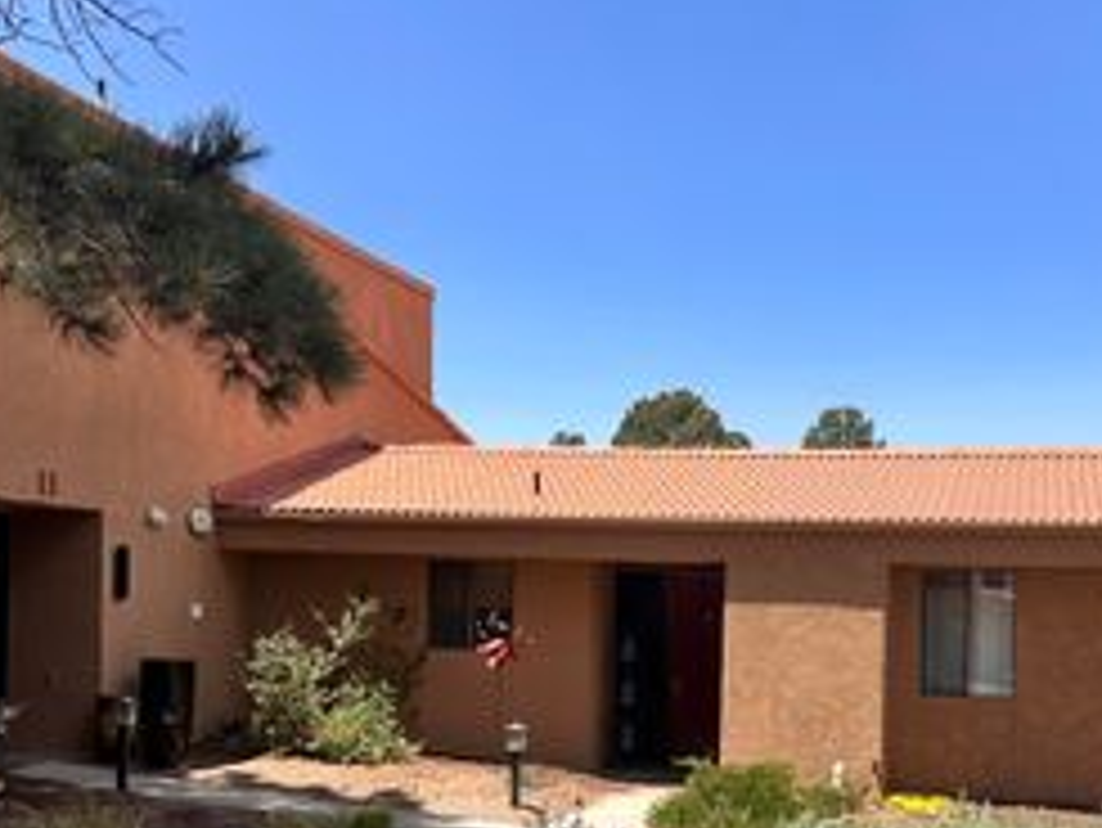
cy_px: 605
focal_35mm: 49
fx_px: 1561
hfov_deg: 38.2
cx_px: 774
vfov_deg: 29.3
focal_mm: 6.86
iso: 80
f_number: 1.78
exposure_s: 1/3597
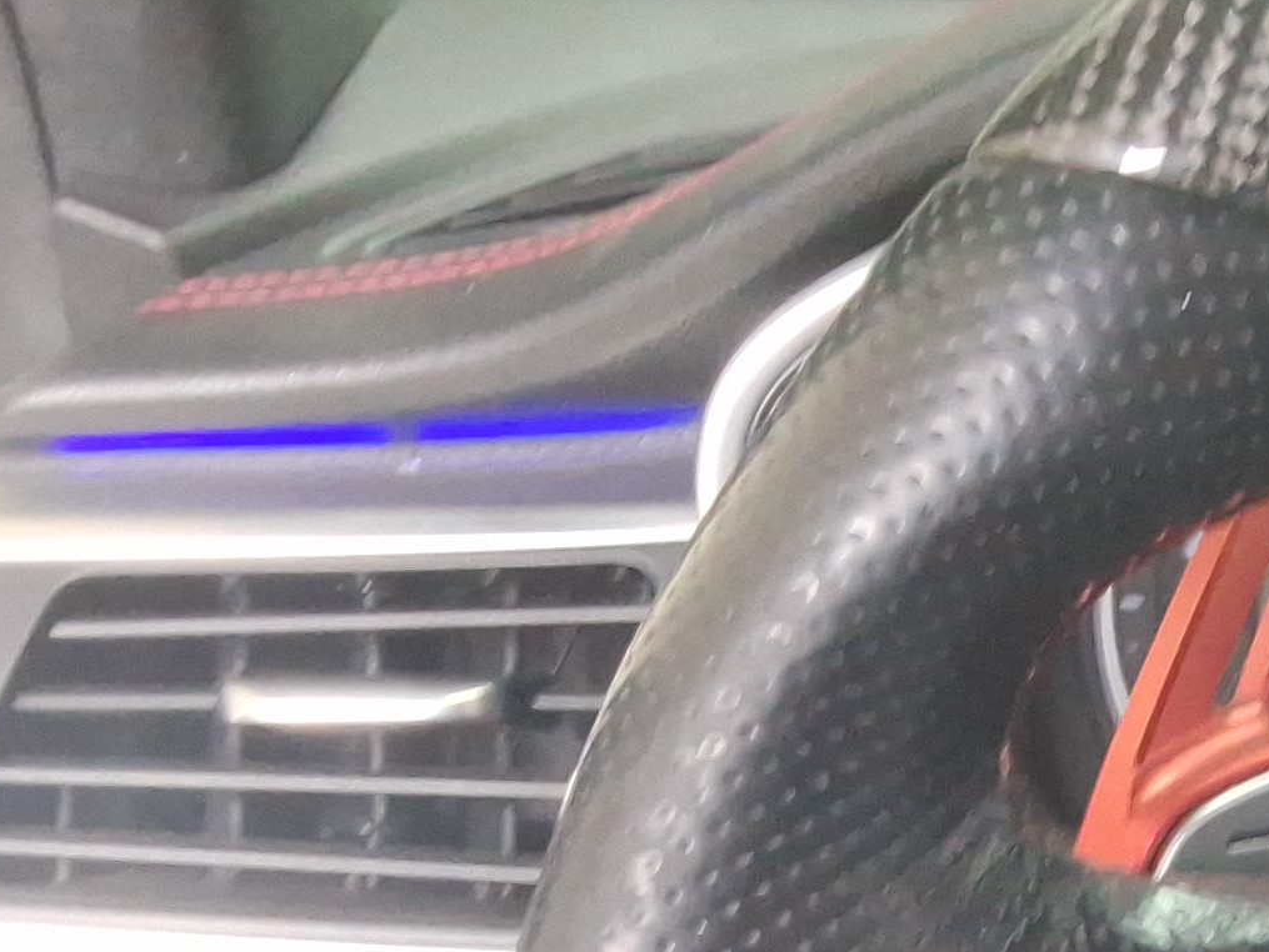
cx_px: 1905
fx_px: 3301
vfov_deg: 15.3
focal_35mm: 90
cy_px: 1383
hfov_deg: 19.1
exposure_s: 1/40
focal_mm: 2.91
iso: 193
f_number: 1.9
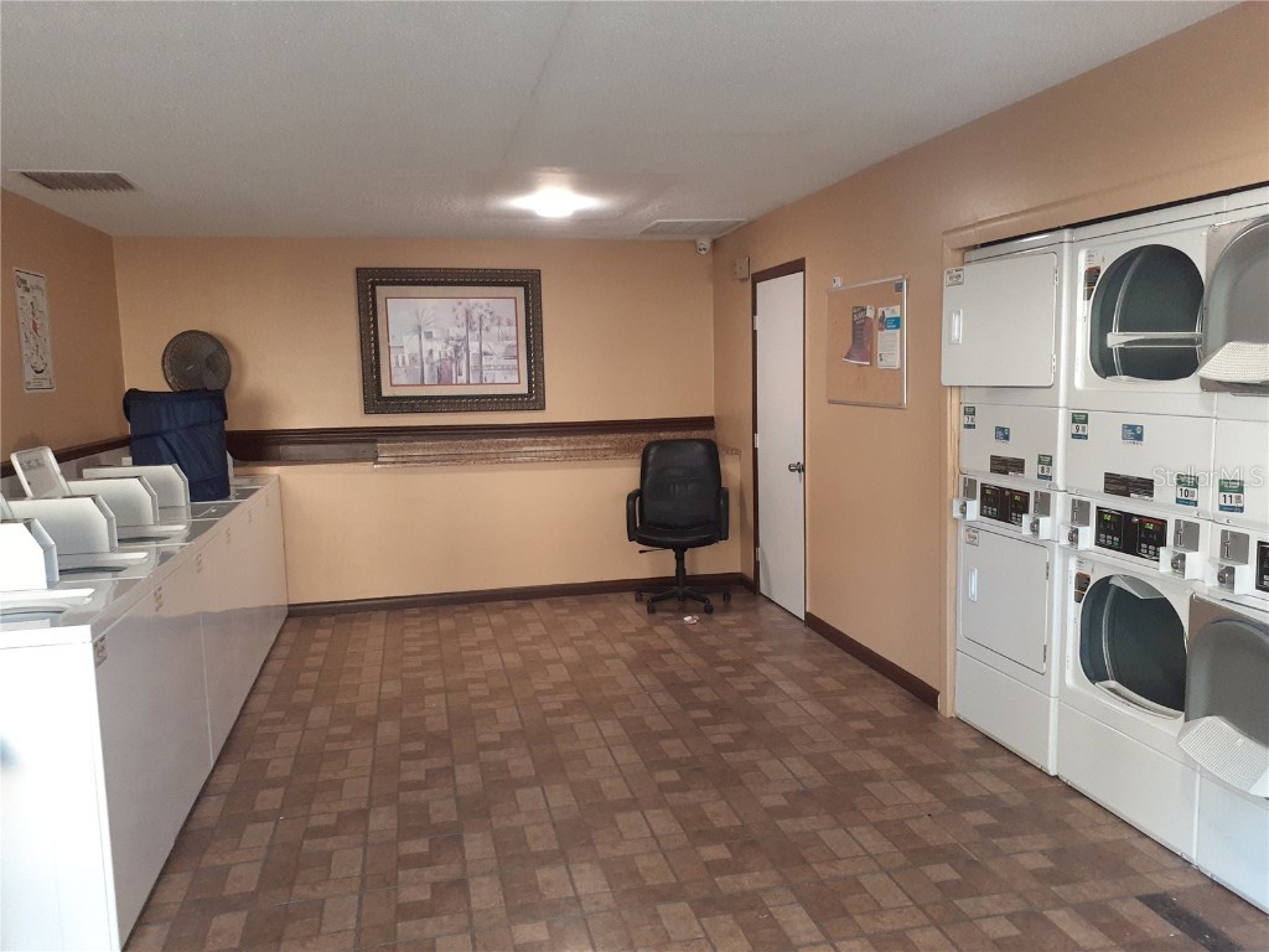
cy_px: 476
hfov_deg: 65.3
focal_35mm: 27
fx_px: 990
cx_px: 634
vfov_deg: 51.4
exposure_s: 1/40
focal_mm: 3.6
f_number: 1.9
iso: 320
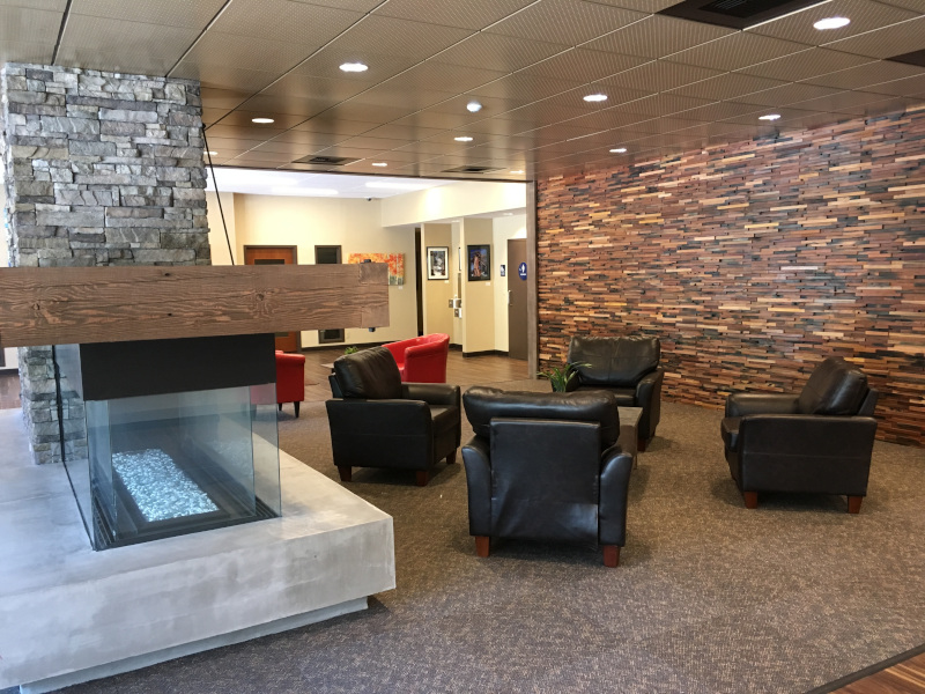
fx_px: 775
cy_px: 347
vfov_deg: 48.2
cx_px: 462
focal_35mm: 29
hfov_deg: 61.7
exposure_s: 1/30
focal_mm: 4.15
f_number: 2.2
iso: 100
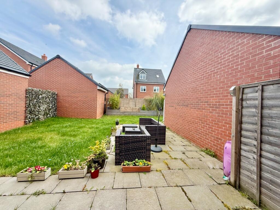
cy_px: 105
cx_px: 140
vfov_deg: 85.7
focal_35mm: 14
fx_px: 113
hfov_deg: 102.1
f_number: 2.2
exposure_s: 1/1572
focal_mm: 2.22
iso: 80
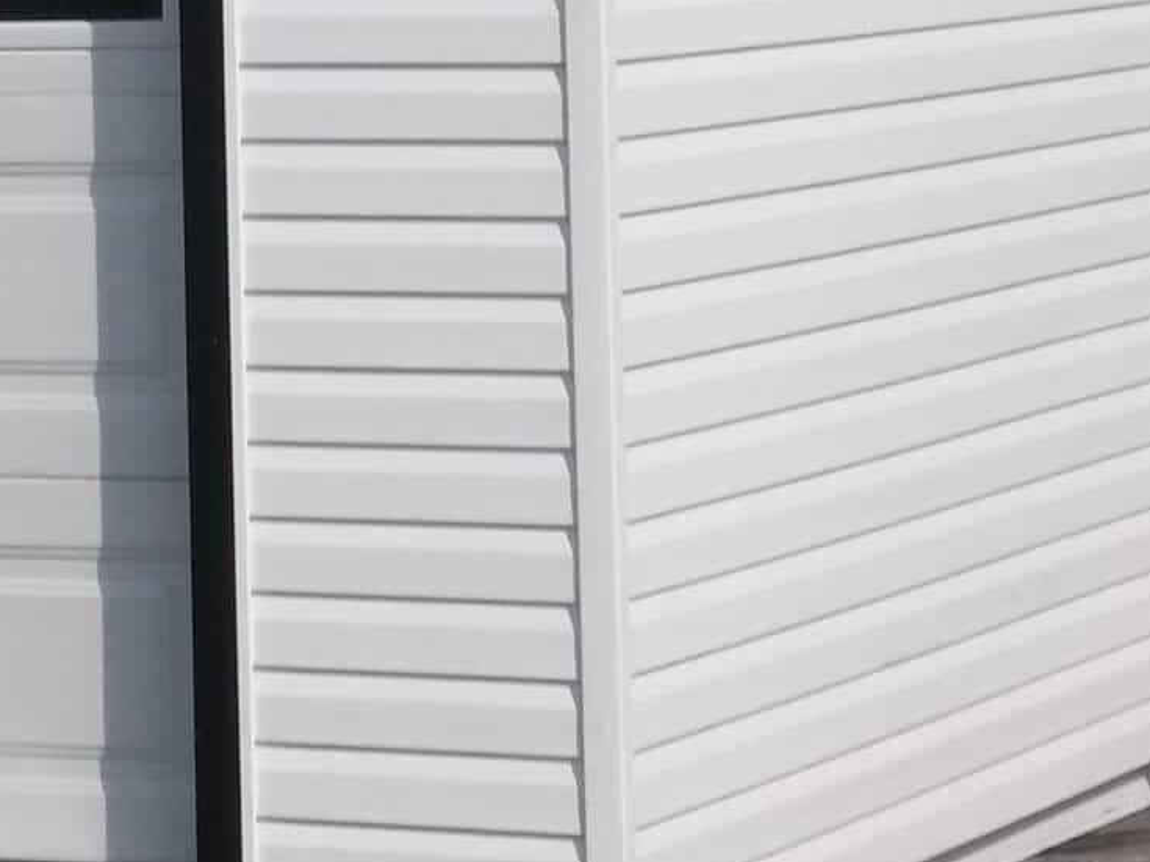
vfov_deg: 6.7
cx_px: 9
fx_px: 7274
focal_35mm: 219
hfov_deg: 9.0
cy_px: -160
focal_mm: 11.2
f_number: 14.1
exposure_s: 1/125
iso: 80
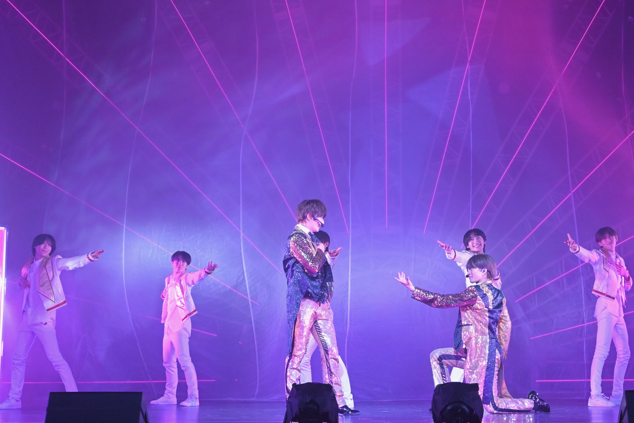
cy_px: 148
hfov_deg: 28.7
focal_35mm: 70
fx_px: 1233
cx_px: 395
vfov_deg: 19.4
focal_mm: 48
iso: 5000
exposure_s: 1/250
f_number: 8
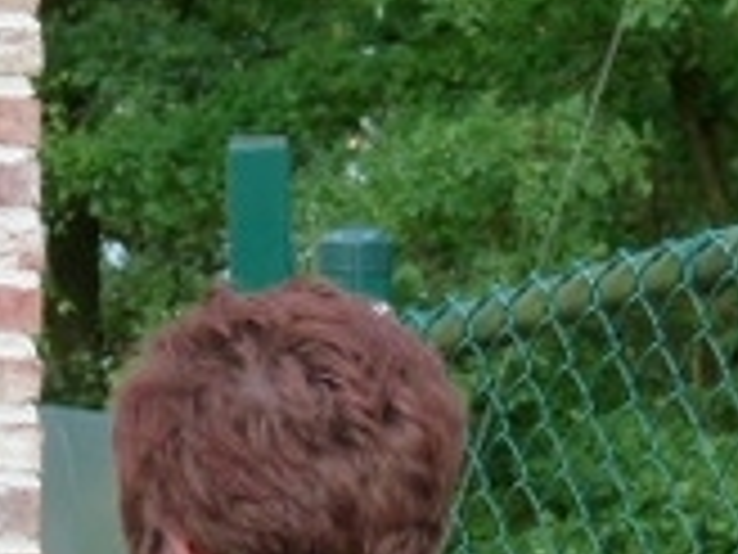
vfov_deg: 4.3
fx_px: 7419
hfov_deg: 5.7
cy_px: 770
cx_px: 112
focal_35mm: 348
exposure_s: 1/160
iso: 160
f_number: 4
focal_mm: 17.1
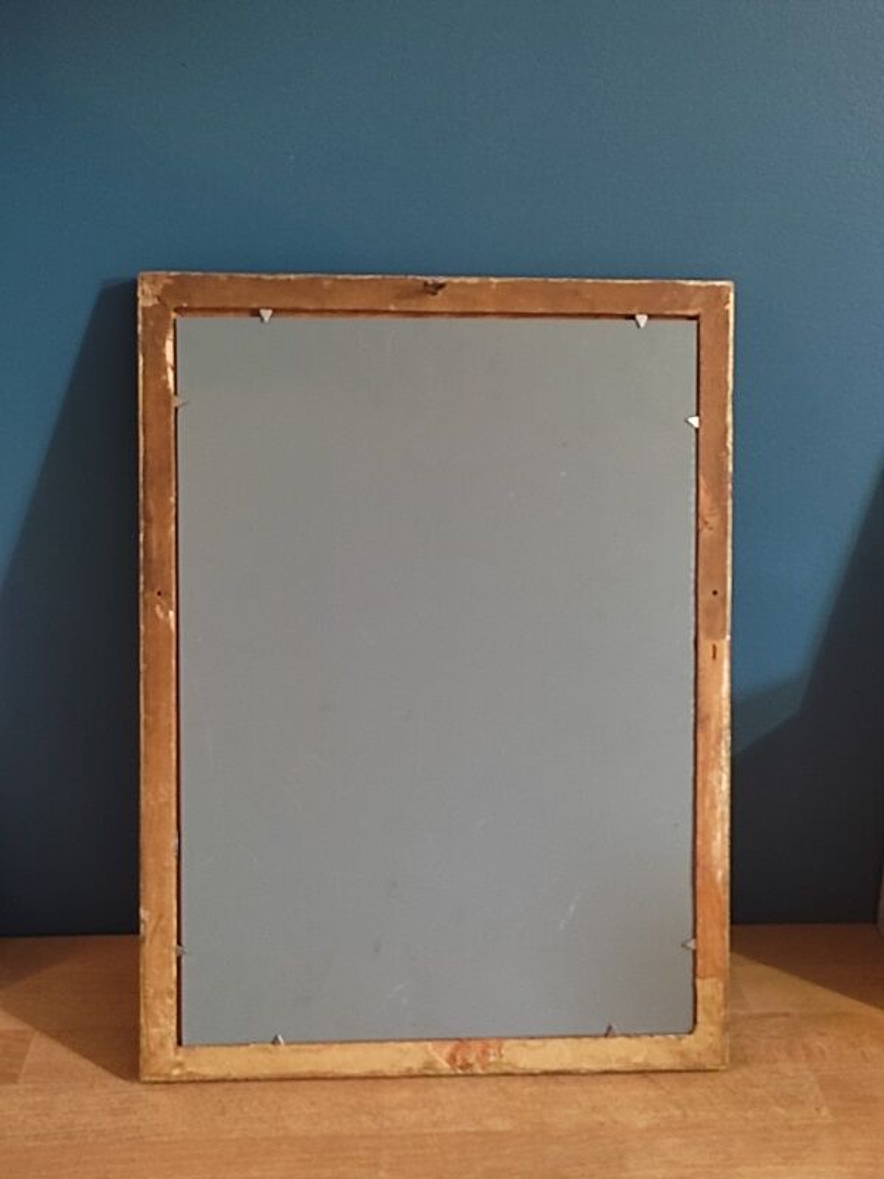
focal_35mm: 26
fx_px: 885
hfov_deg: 53.1
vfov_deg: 67.3
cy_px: 590
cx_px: 442
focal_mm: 4.74
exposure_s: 1/17
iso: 2057
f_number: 1.79
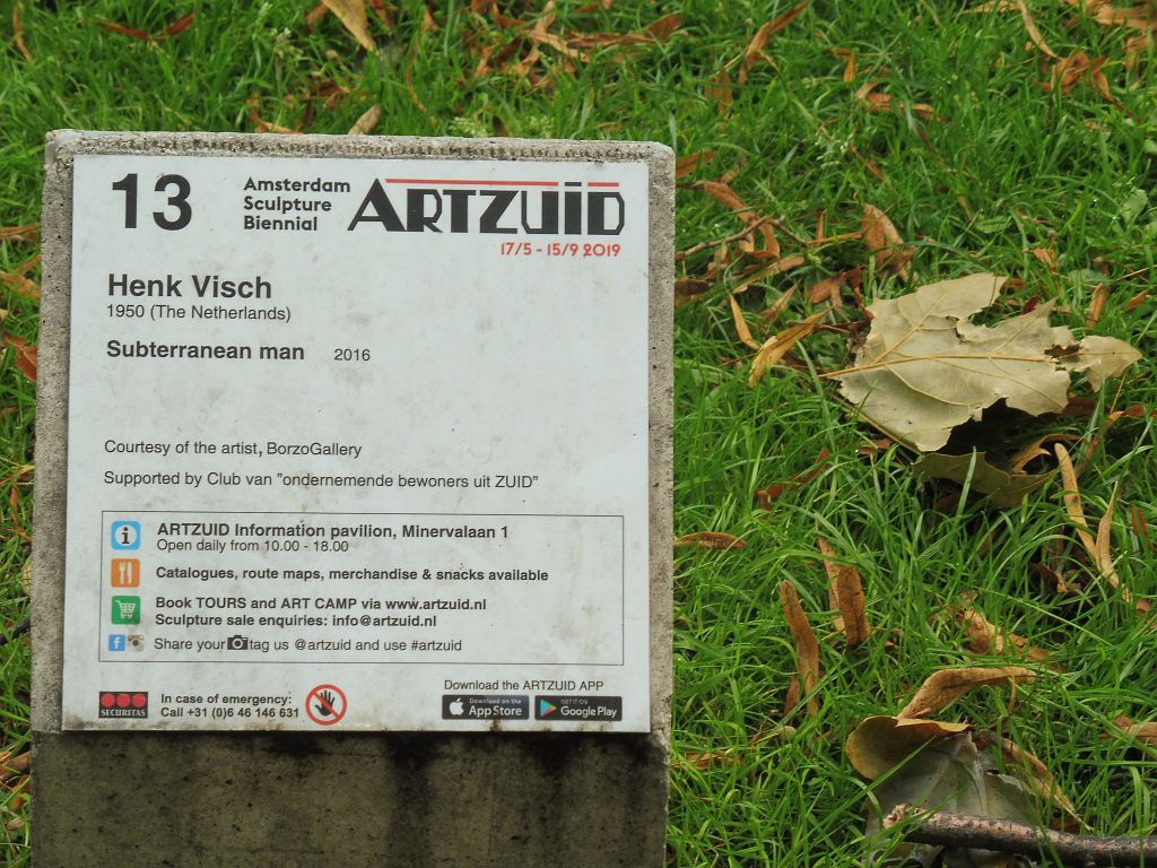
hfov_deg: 12.8
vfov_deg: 9.6
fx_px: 5147
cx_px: 578
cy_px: 434
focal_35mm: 154
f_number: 6.3
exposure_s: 1/100
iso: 125
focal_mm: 27.6
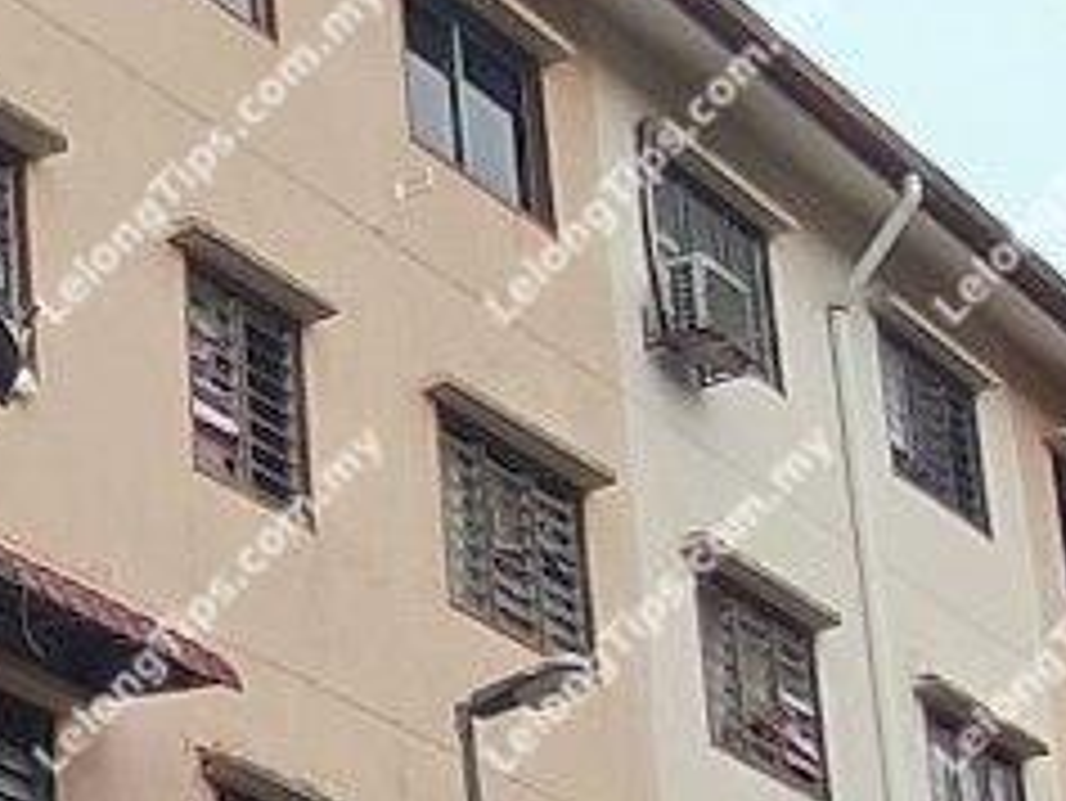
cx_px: -301
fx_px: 2650
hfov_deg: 20.8
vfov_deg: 16.9
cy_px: 724
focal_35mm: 86
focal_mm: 1.65
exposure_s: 1/612
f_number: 2.2
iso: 50
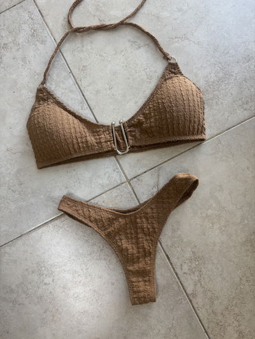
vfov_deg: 67.3
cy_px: 170
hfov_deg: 53.1
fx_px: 255
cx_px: 128
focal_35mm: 26
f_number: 1.6
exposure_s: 1/50
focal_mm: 5.96
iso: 100
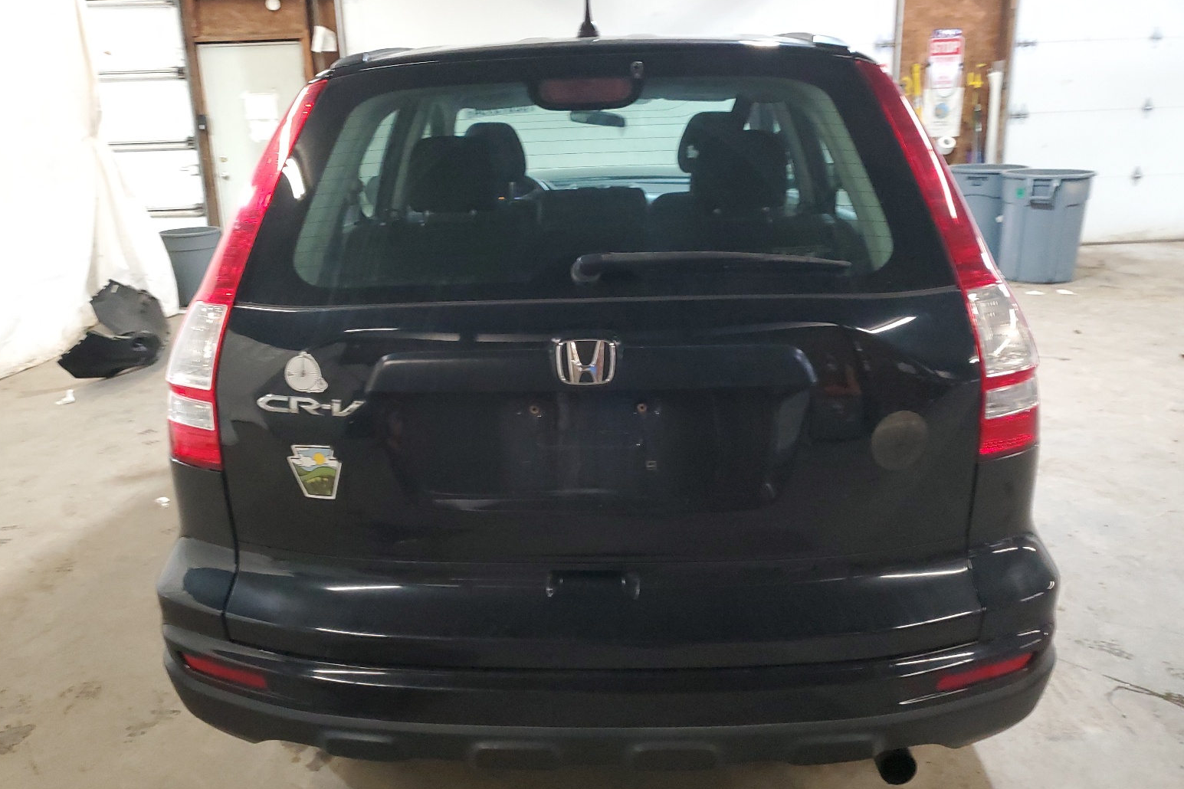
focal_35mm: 28
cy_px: 393
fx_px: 921
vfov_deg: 46.4
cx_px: 577
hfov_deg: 65.5
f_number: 1.5
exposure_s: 1/60.2
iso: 371
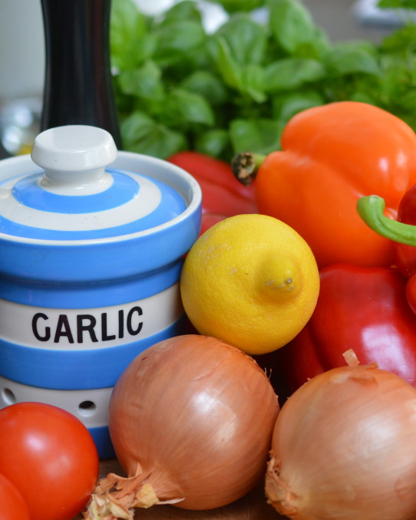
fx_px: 1309
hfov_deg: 18.0
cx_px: 154
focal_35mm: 85
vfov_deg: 22.5
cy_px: 260
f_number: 2.8
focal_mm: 40
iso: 500
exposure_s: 1/60
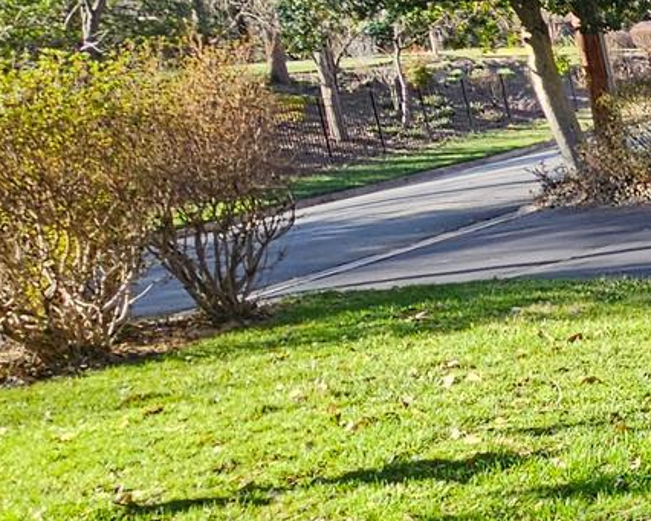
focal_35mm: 61
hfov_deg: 20.7
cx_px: 1192
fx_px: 1176
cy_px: 206
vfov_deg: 24.9
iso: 50
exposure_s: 1/305
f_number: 2.2
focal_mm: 2.2
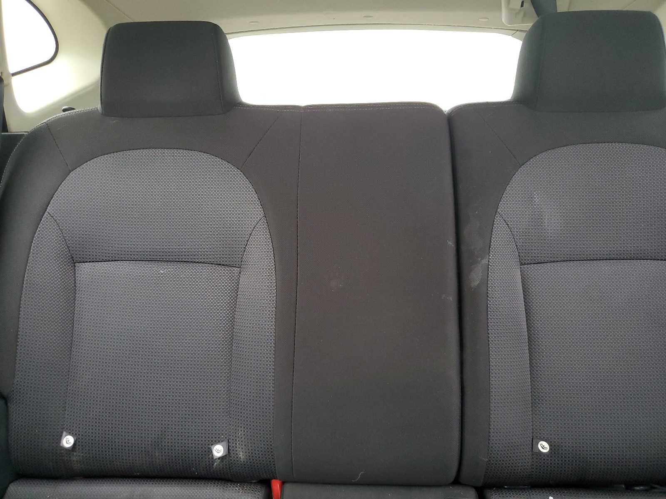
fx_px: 500
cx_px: 333
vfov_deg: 53.1
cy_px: 250
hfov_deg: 67.3
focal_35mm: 26
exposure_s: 1/60.2
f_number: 1.5
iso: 198
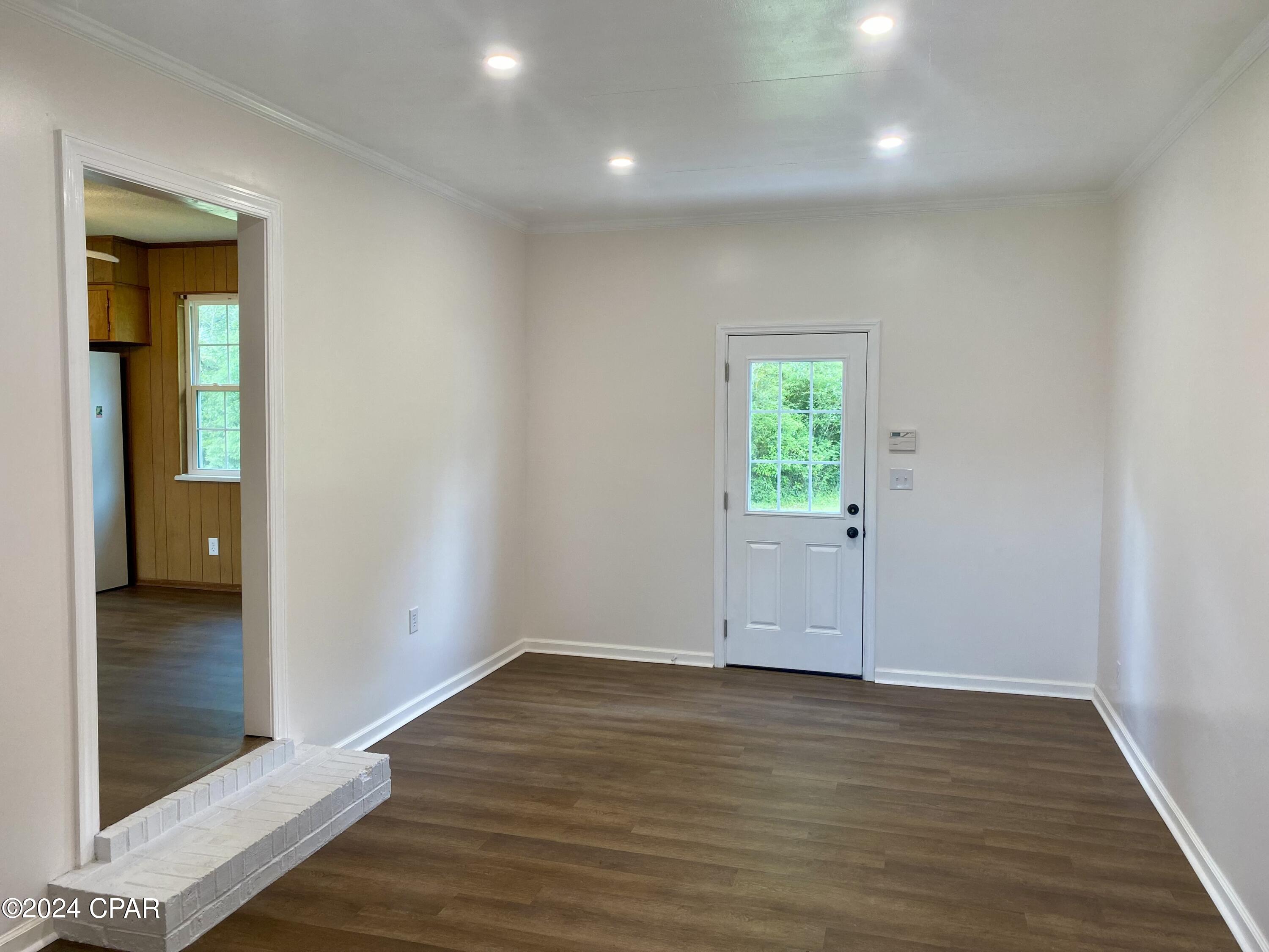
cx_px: 634
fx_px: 953
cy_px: 476
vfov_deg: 53.1
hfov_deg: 67.3
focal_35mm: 26
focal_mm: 4.25
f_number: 1.8
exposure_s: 1/120
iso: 100
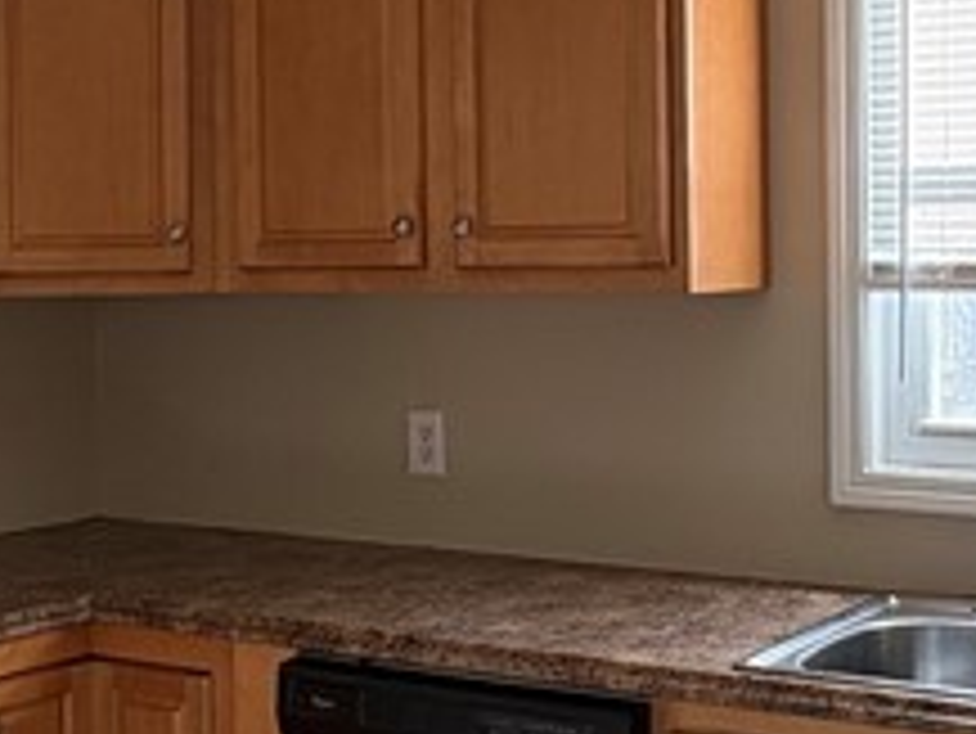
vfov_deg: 22.2
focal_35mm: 66
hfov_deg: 29.4
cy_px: 257
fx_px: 1862
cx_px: 540
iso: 80
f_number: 2.2
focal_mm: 2.22
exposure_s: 1/128
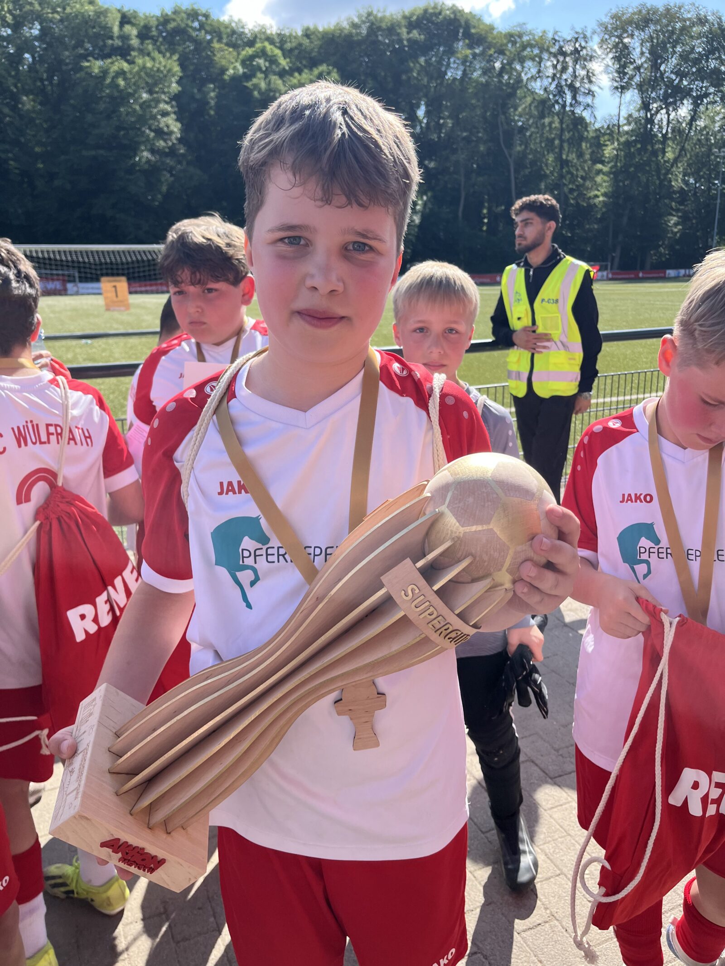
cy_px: 483
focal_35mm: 26
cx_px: 362
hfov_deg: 53.1
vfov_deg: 67.3
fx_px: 726
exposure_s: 1/1404
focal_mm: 5.1
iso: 50
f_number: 1.6
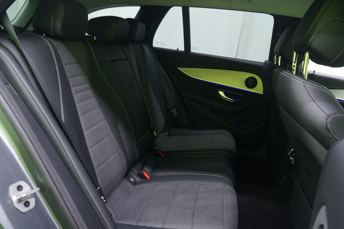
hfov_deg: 65.5
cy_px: 114
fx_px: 268
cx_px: 172
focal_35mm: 28
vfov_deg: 46.4
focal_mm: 28
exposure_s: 1/6
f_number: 10
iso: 1600
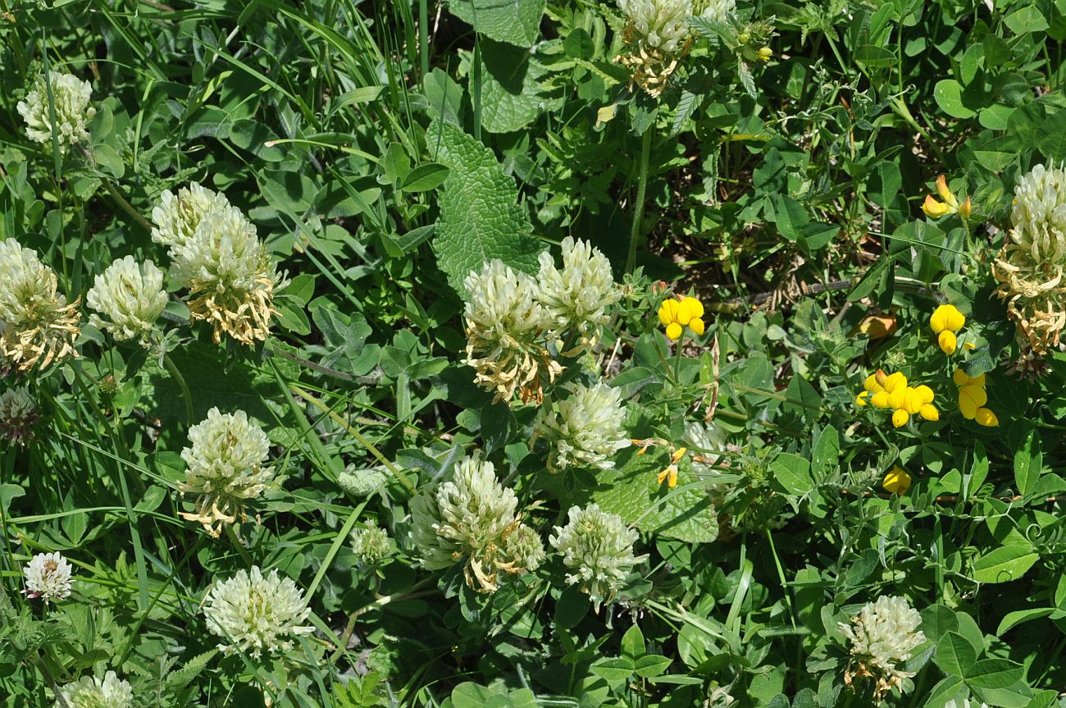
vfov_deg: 12.1
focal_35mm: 112
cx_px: 533
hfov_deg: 18.2
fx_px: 3327
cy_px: 354
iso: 200
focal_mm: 75
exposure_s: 1/125
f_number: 14
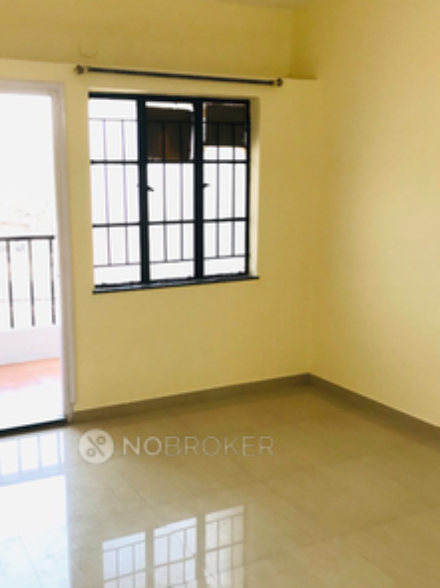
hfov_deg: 37.5
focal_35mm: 38
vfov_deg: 49.0
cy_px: 315
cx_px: 175
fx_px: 644
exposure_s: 1/100
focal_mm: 3.99
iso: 32
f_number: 1.8
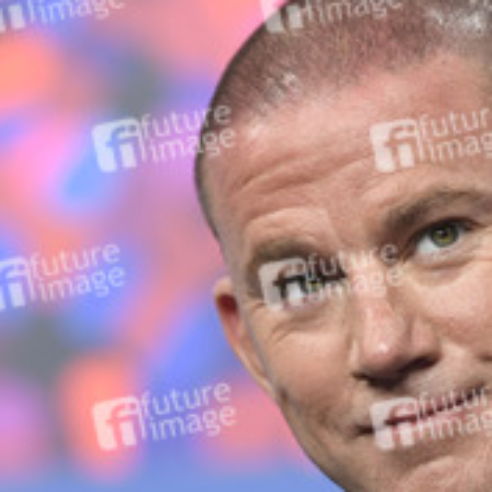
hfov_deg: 4.6
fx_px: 6094
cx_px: 368
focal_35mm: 379
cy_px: 347
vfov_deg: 4.6
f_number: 4
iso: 1000
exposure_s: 1/250
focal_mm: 175
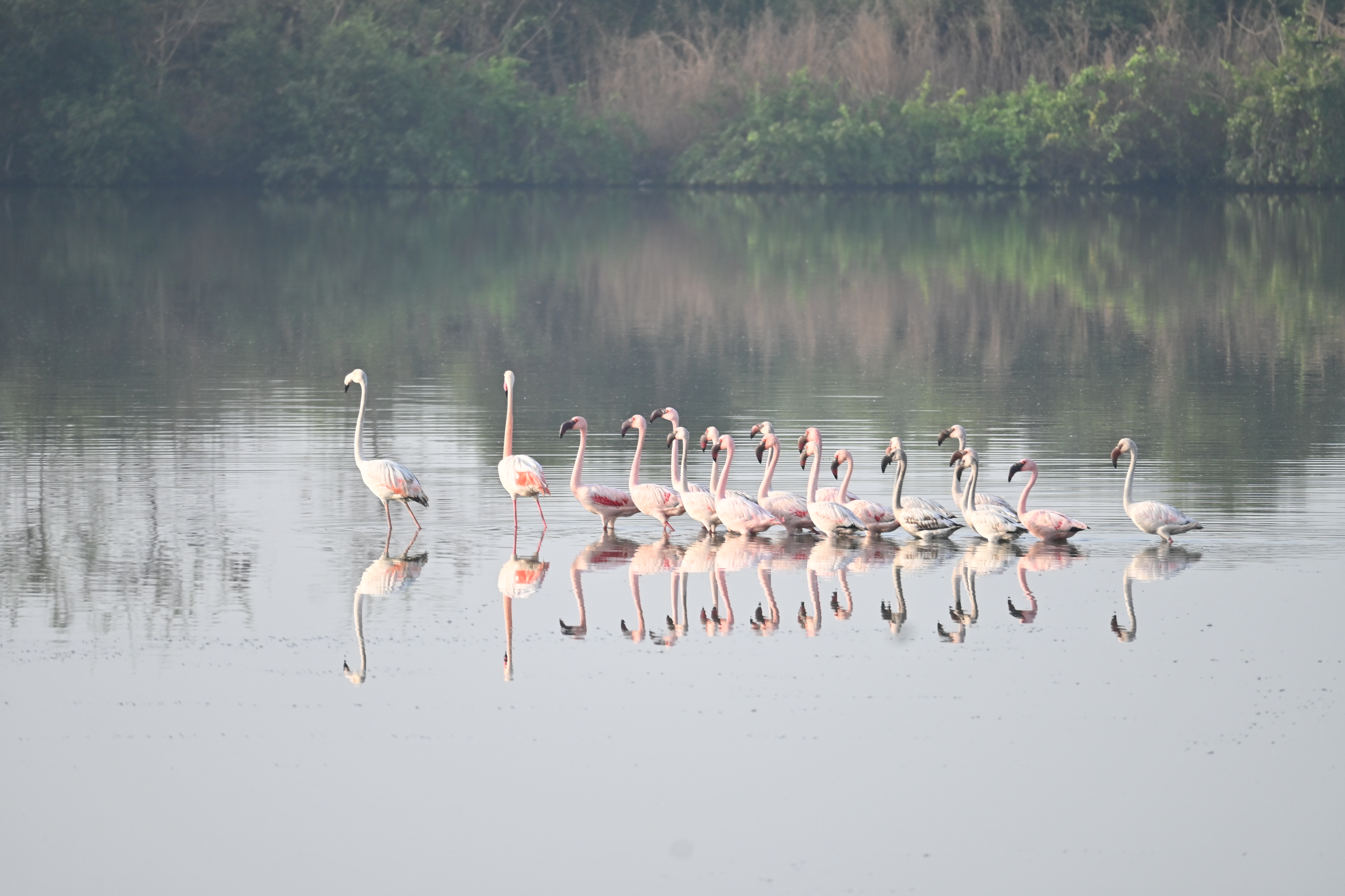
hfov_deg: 5.5
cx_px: 672
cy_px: 448
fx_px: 14009
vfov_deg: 3.7
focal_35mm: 375
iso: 250
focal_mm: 250
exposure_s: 1/400
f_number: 6.3
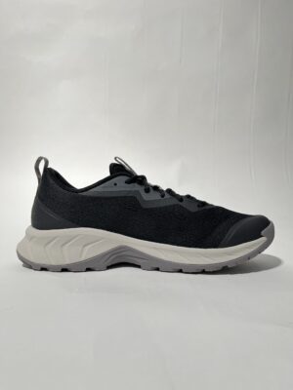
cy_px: 195
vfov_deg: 67.3
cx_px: 146
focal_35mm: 26
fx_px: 293
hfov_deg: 53.1
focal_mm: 5.1
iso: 50
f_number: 1.6
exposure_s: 1/236
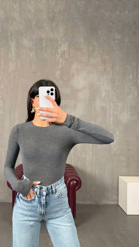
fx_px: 177
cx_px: 48
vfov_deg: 69.8
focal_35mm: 27
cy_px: 127
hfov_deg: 42.4
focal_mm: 6.76
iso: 200
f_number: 1.78
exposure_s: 1/121
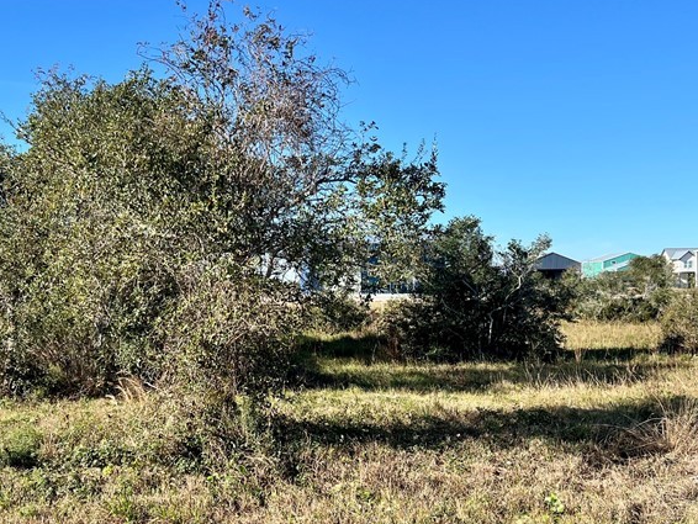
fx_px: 948
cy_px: 307
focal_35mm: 47
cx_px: 247
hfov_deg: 40.0
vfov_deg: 30.8
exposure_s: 1/3077
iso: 50
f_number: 1.5
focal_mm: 5.7
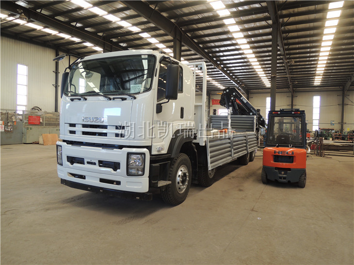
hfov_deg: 71.6
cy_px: 132
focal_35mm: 24
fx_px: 245
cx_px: 177
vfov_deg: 56.8
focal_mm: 4.3
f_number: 2.8
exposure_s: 1/30
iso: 100
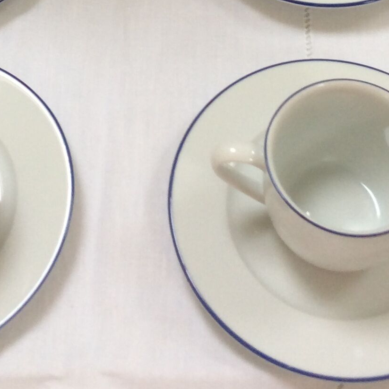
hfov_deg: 19.5
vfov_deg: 18.4
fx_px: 1132
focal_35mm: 89
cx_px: 135
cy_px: -94
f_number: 2.4
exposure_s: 1/25
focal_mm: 3.3
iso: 40
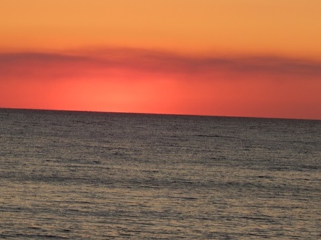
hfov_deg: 6.4
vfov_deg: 4.8
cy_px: 124
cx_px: 104
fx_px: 2880
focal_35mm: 311
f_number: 5.4
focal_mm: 37.1
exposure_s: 1/125
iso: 125
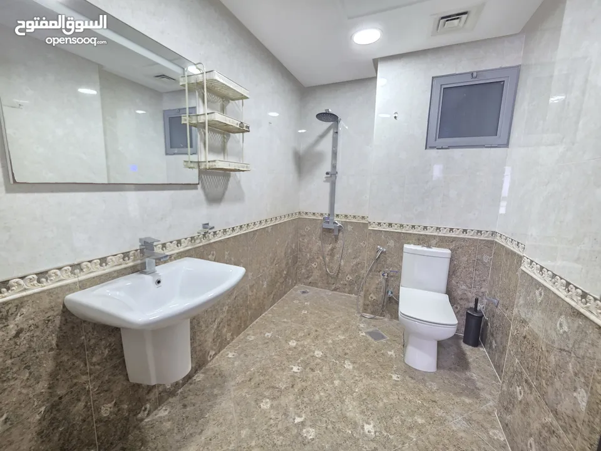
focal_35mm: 13
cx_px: 300
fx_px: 226
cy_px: 226
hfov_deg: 106.2
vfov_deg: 89.9
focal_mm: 2.2
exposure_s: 1/50
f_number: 1.9
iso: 160
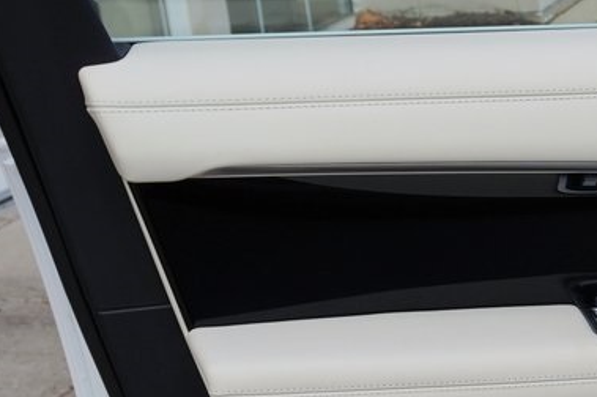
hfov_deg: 19.1
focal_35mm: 101
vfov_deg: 13.2
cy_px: 432
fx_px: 1679
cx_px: 696
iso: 100
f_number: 8
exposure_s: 1/250
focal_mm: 25
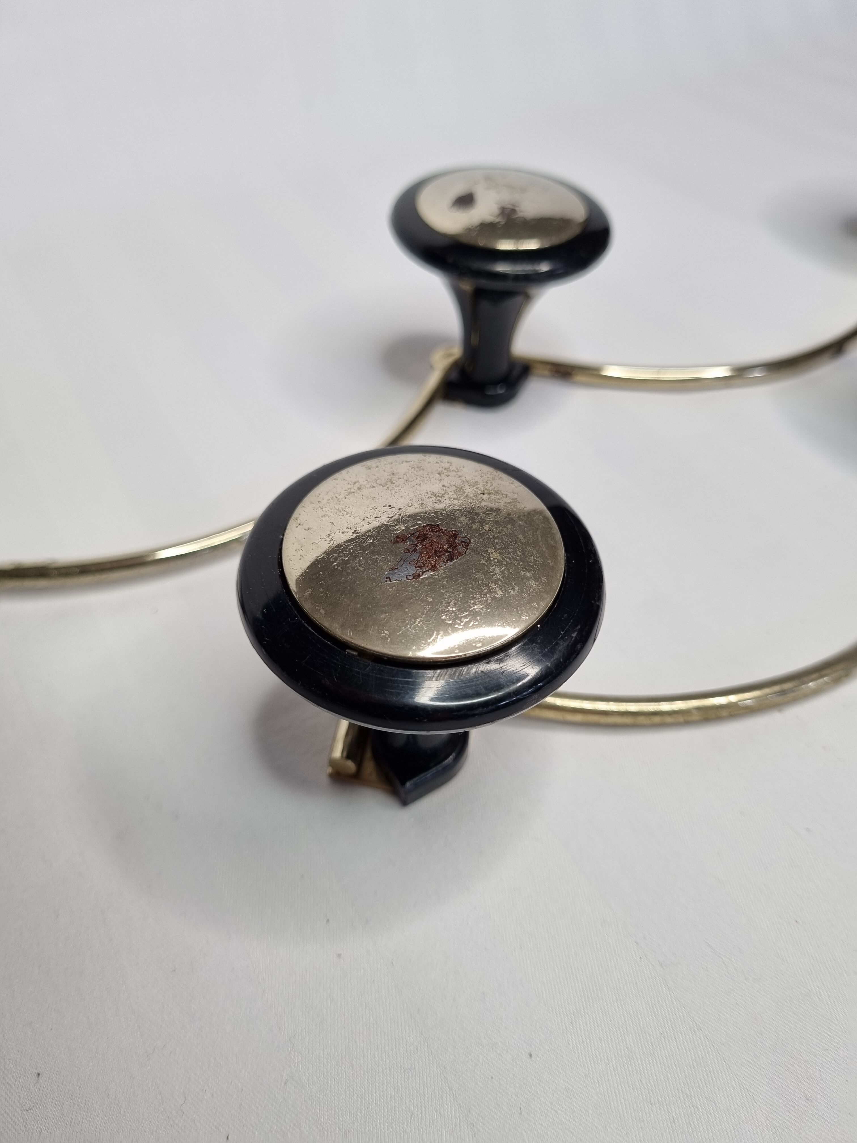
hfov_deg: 53.1
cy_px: 572
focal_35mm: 26
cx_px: 428
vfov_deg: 67.3
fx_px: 858
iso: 50
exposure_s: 1/126
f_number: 1.8
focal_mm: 5.4
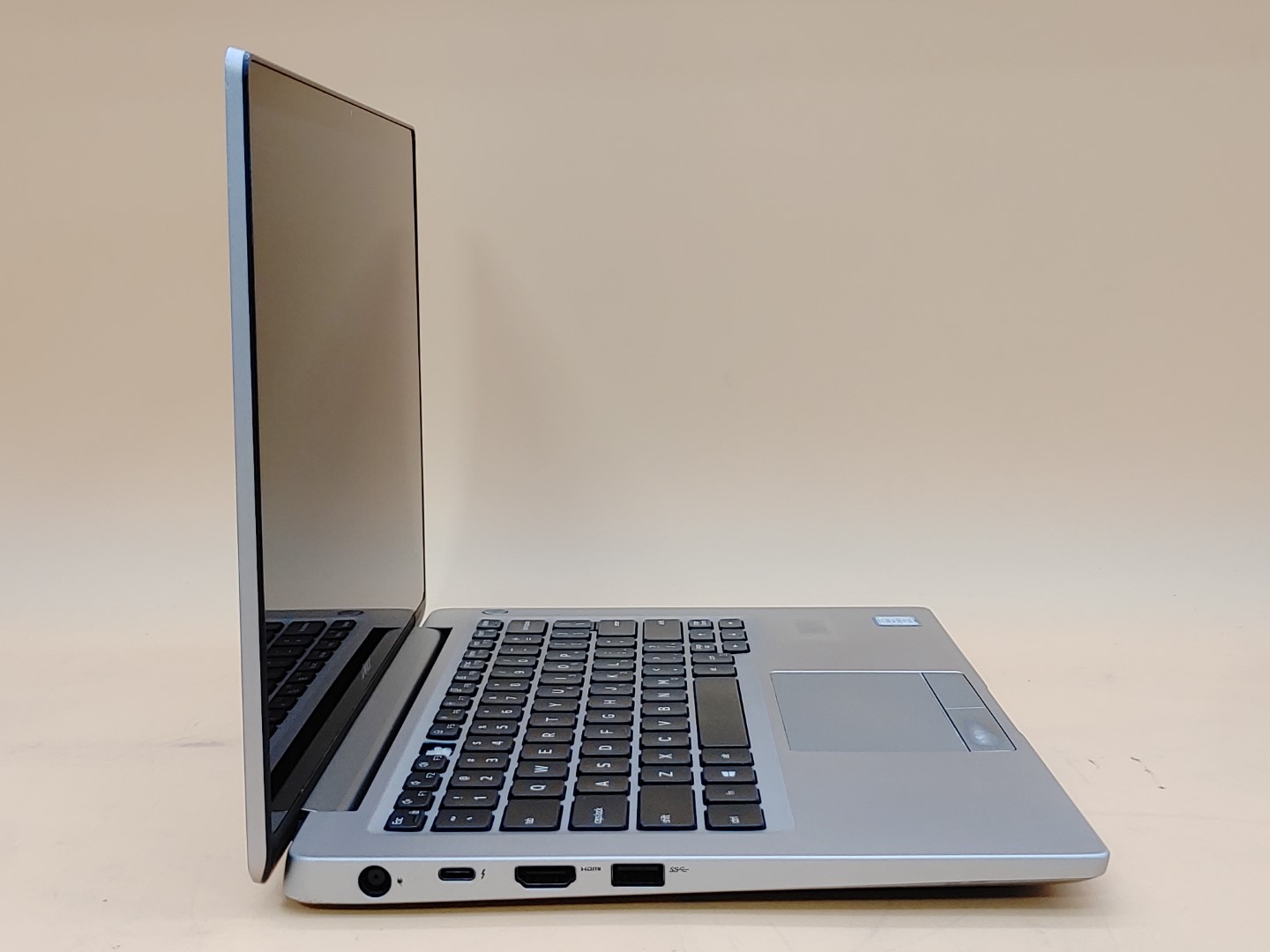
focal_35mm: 46
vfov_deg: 31.5
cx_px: 635
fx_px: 1688
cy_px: 476
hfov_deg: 41.2
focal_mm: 4.36
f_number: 1.8
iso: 50
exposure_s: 1/60
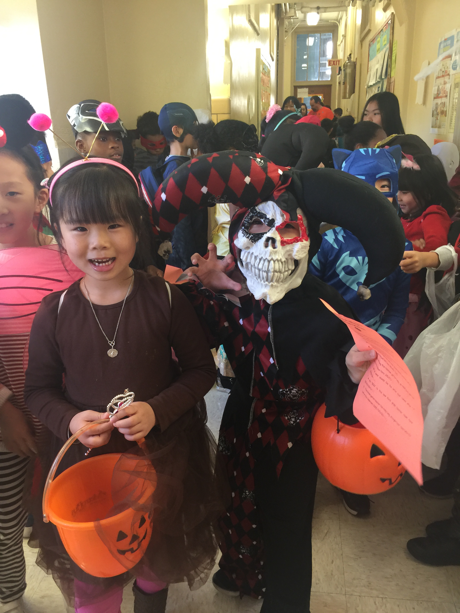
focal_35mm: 29
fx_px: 514
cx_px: 230
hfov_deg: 48.2
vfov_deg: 61.7
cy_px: 306
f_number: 2.2
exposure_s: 1/15
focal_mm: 4.15
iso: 50
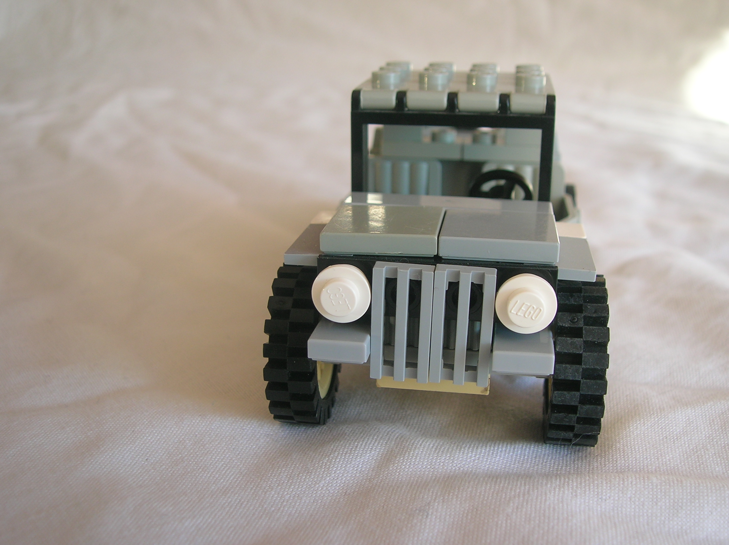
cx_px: 364
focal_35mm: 38
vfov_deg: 37.7
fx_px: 800
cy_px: 272
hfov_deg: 49.0
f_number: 3
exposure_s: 1/37.5
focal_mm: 6.4
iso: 50
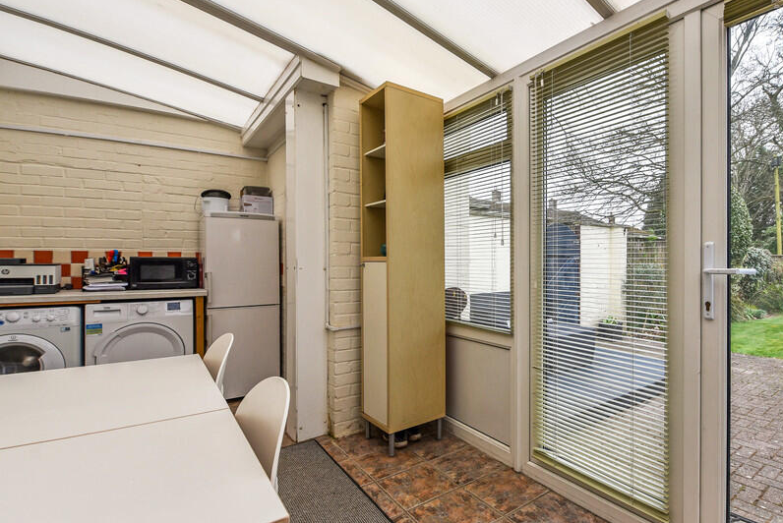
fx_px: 392
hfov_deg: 88.2
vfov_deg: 67.5
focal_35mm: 18
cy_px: 255
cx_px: 488
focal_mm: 14
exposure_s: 1/400
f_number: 7.1
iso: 400
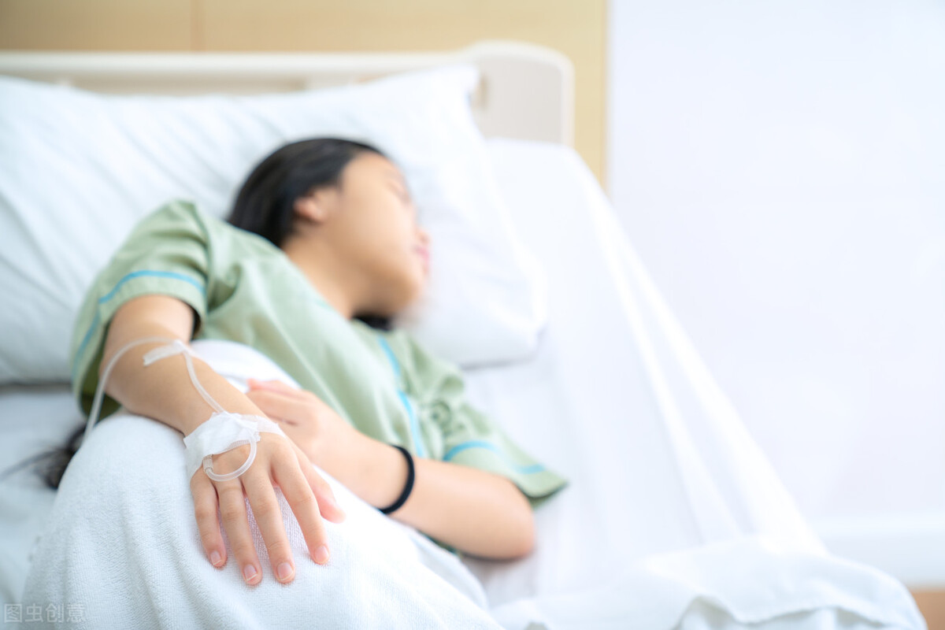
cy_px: 315
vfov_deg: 19.5
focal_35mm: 70
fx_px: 1837
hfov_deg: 28.8
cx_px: 472
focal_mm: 70
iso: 500
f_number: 3.2
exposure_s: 1/125
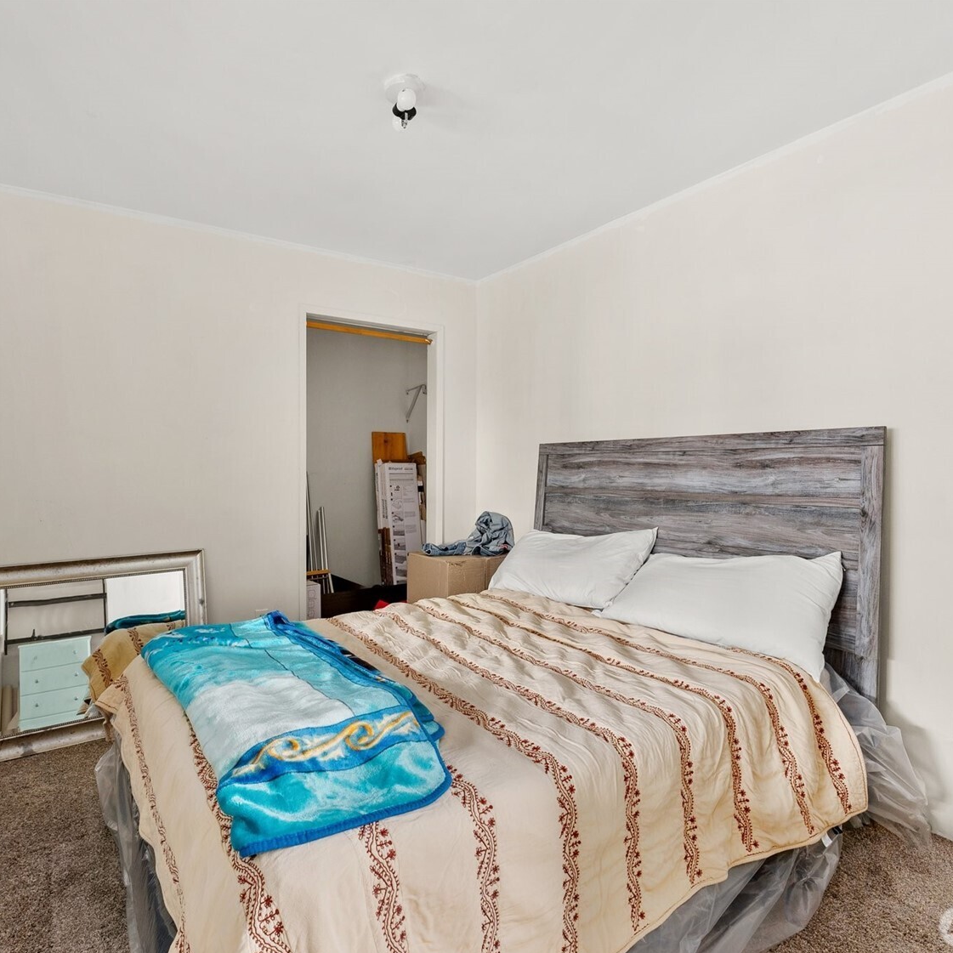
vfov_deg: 80.7
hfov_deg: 80.5
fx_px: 561
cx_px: 426
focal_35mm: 18
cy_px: 478
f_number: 8
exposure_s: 1/1.67
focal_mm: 14
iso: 500
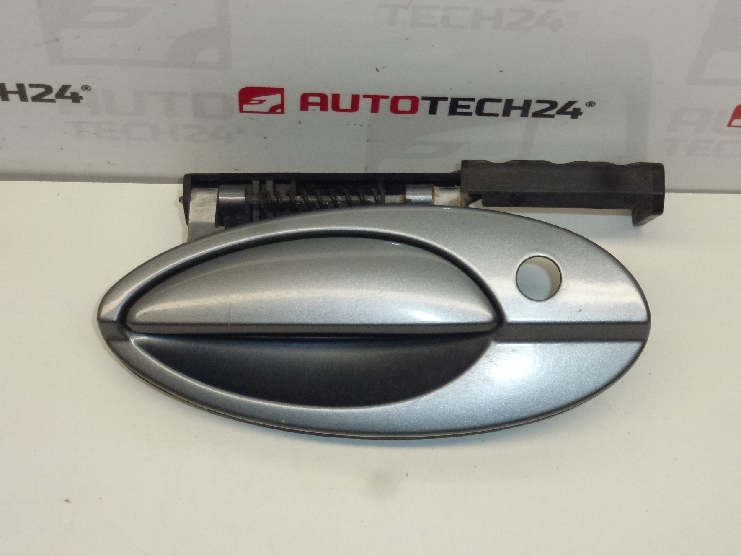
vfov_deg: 22.2
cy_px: 304
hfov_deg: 29.4
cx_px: 398
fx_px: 1413
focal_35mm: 66
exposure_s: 1/200
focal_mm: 10.1
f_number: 4.4
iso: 400
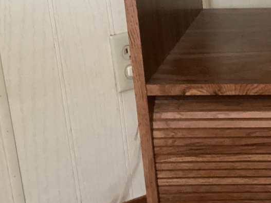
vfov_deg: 16.5
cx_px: 303
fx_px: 697
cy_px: 57
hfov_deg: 20.9
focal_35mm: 89
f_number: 2.4
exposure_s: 1/24
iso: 800
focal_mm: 3.3
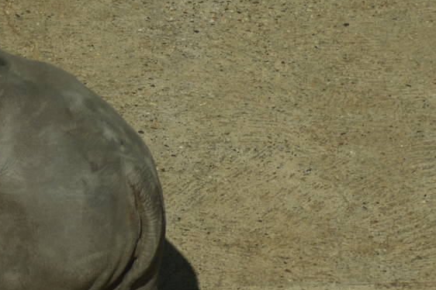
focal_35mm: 576
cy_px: 136
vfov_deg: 2.4
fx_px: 6977
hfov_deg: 3.6
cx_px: -61
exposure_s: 1/1000
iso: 100
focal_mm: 135
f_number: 5.6
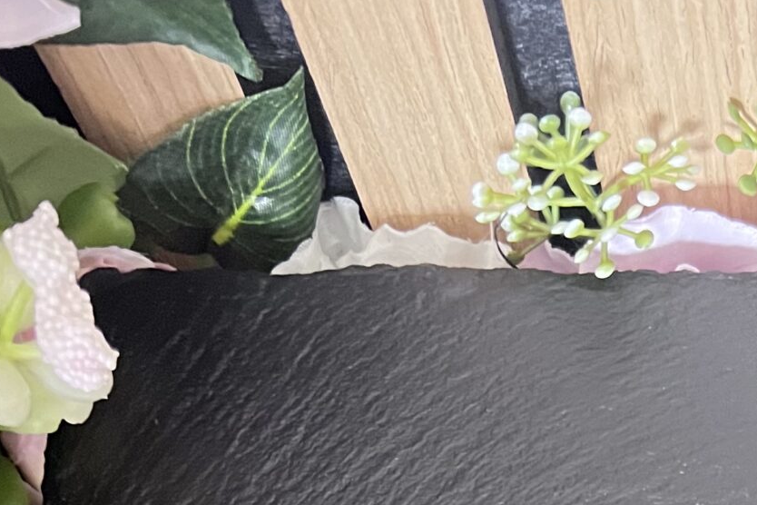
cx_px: 807
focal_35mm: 83
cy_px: 1057
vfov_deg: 13.6
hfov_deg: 23.2
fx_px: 1745
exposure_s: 1/60
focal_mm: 5.7
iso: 500
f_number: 1.5
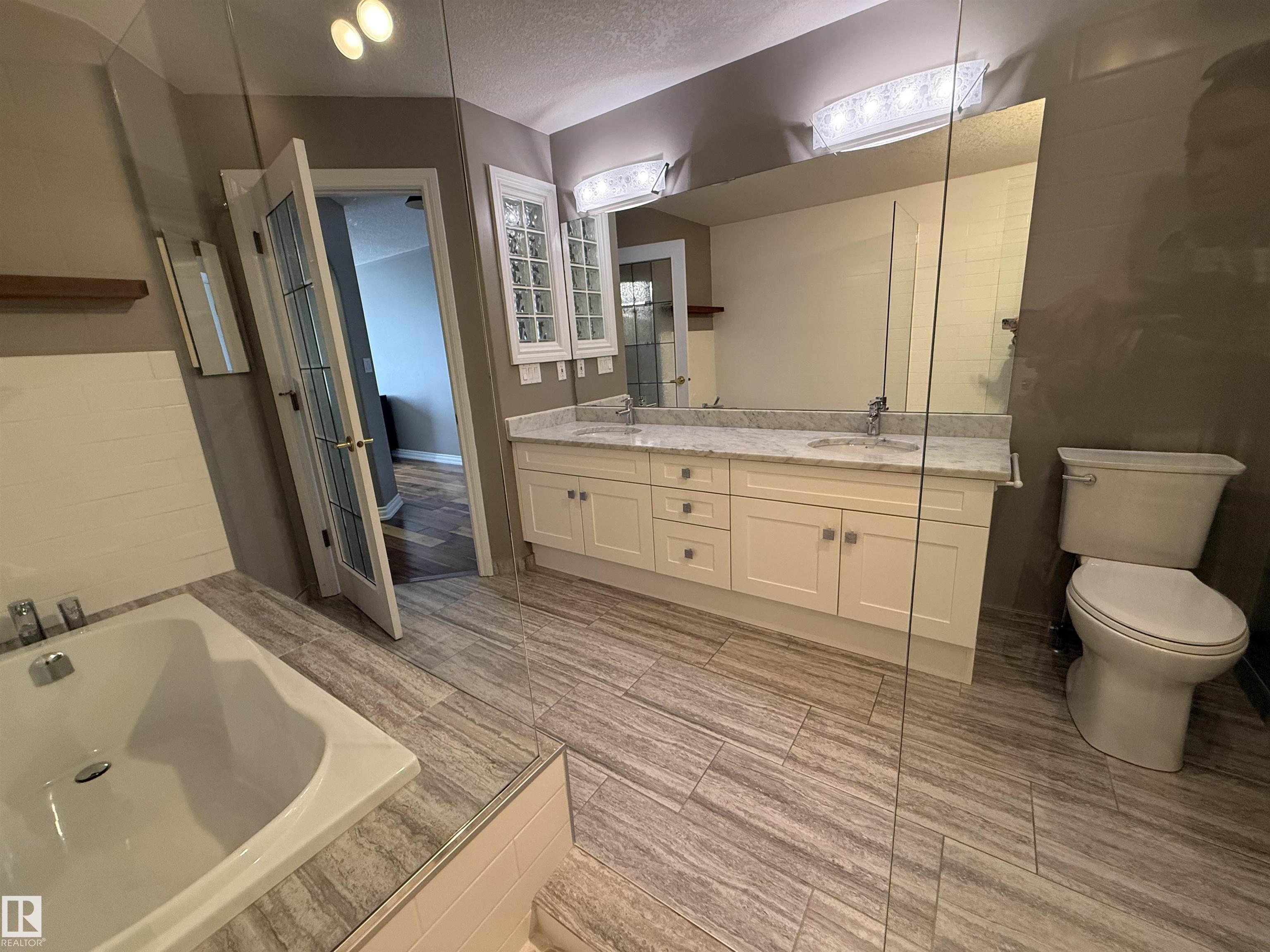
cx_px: 635
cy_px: 476
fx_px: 514
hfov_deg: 102.1
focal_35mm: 14
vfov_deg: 85.7
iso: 320
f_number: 2.2
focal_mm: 2.22
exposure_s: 1/60
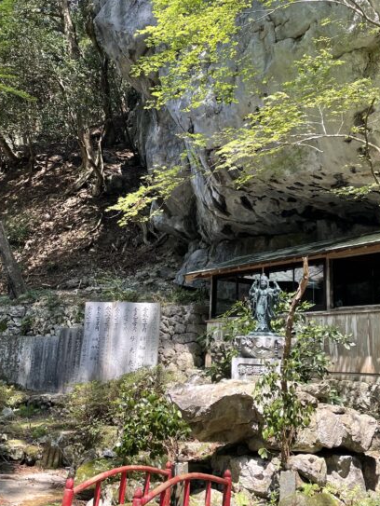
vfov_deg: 38.3
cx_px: 182
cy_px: 157
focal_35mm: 49
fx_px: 716
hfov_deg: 29.7
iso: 32
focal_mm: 4.2
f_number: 1.6
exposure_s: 1/275
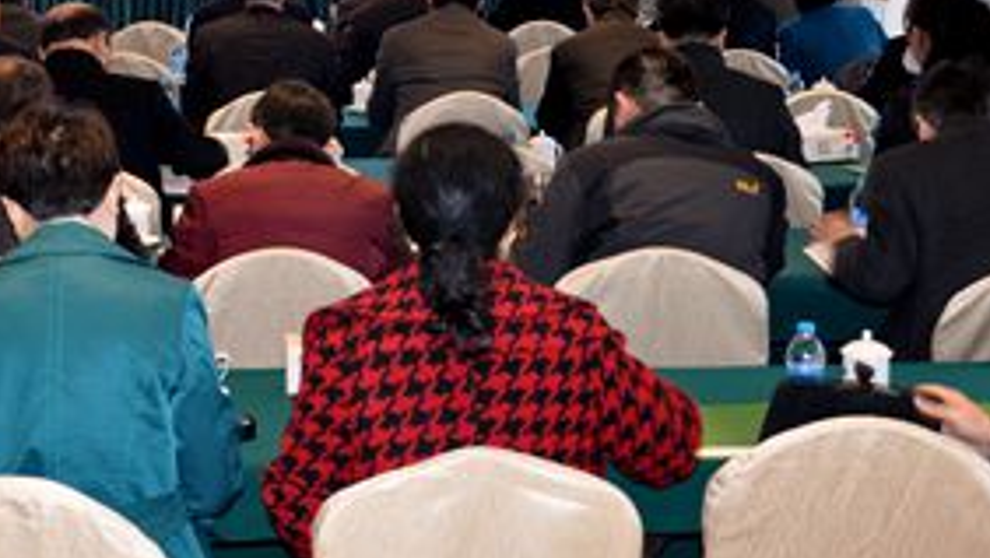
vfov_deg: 13.4
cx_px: 305
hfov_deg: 23.8
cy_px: -4
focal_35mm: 89
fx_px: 2338
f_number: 4.2
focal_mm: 32
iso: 560
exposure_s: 1/15
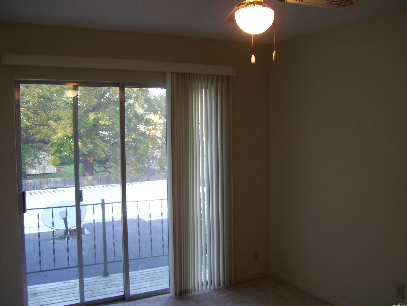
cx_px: 204
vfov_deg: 39.7
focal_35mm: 36
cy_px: 153
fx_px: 424
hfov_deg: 51.3
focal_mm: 6
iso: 80
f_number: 2.7
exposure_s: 1/50
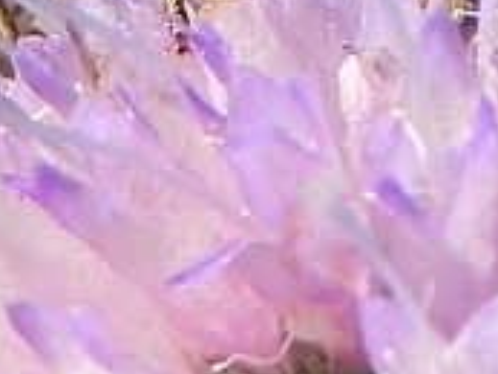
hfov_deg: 2.6
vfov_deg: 2.0
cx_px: 112
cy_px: -129
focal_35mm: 763
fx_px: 10984
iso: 160
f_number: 5.6
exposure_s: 1/596
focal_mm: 23
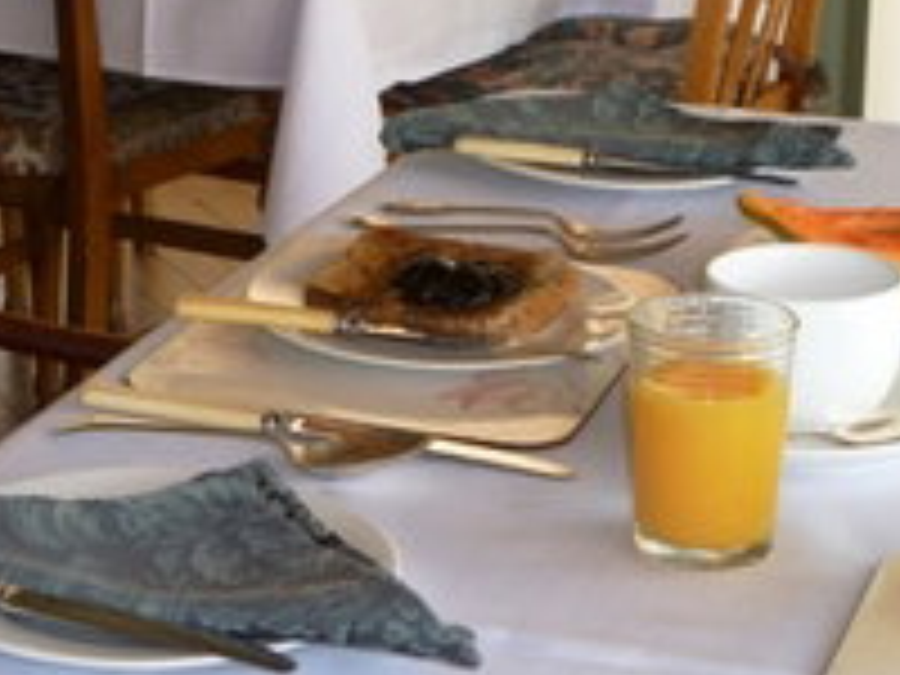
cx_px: 279
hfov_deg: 18.5
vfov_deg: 14.0
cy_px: 374
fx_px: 2756
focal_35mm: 106
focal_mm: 8.4
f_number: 3.8
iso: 125
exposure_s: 1/30
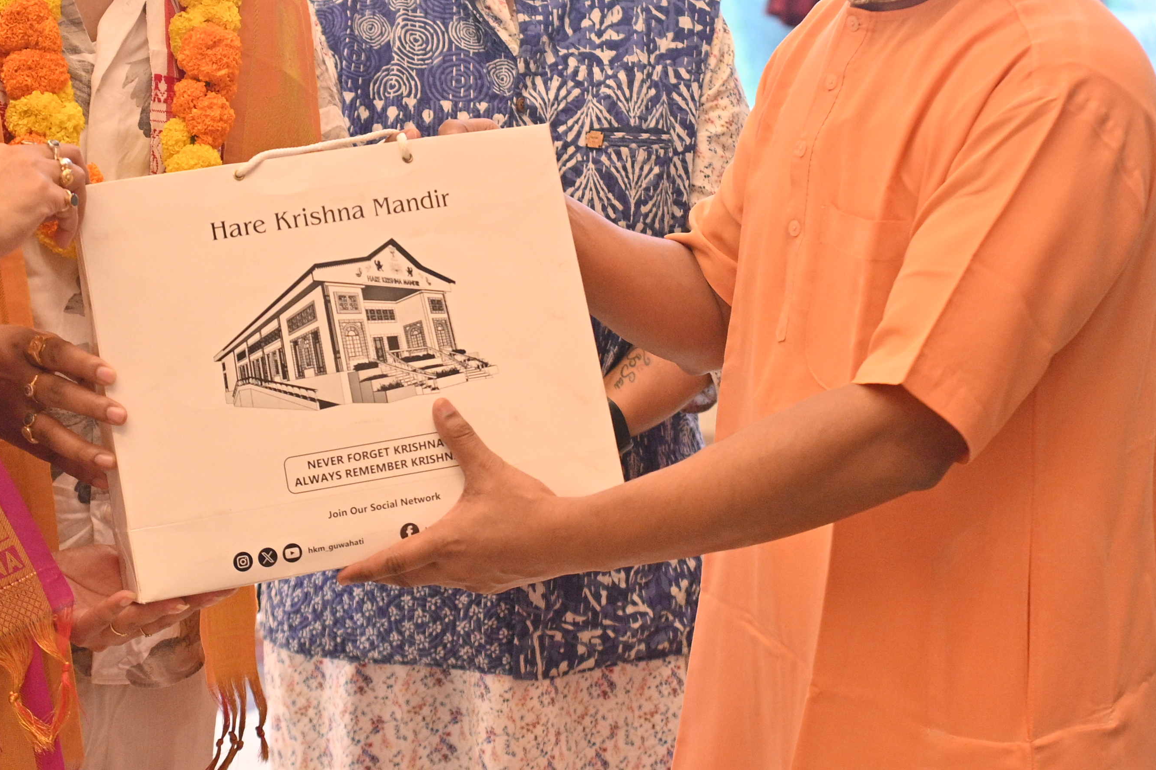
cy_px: 219
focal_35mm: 113
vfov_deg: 12.1
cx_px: 384
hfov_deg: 18.1
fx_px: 3626
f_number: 3.5
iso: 2000
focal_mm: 50
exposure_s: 1/200
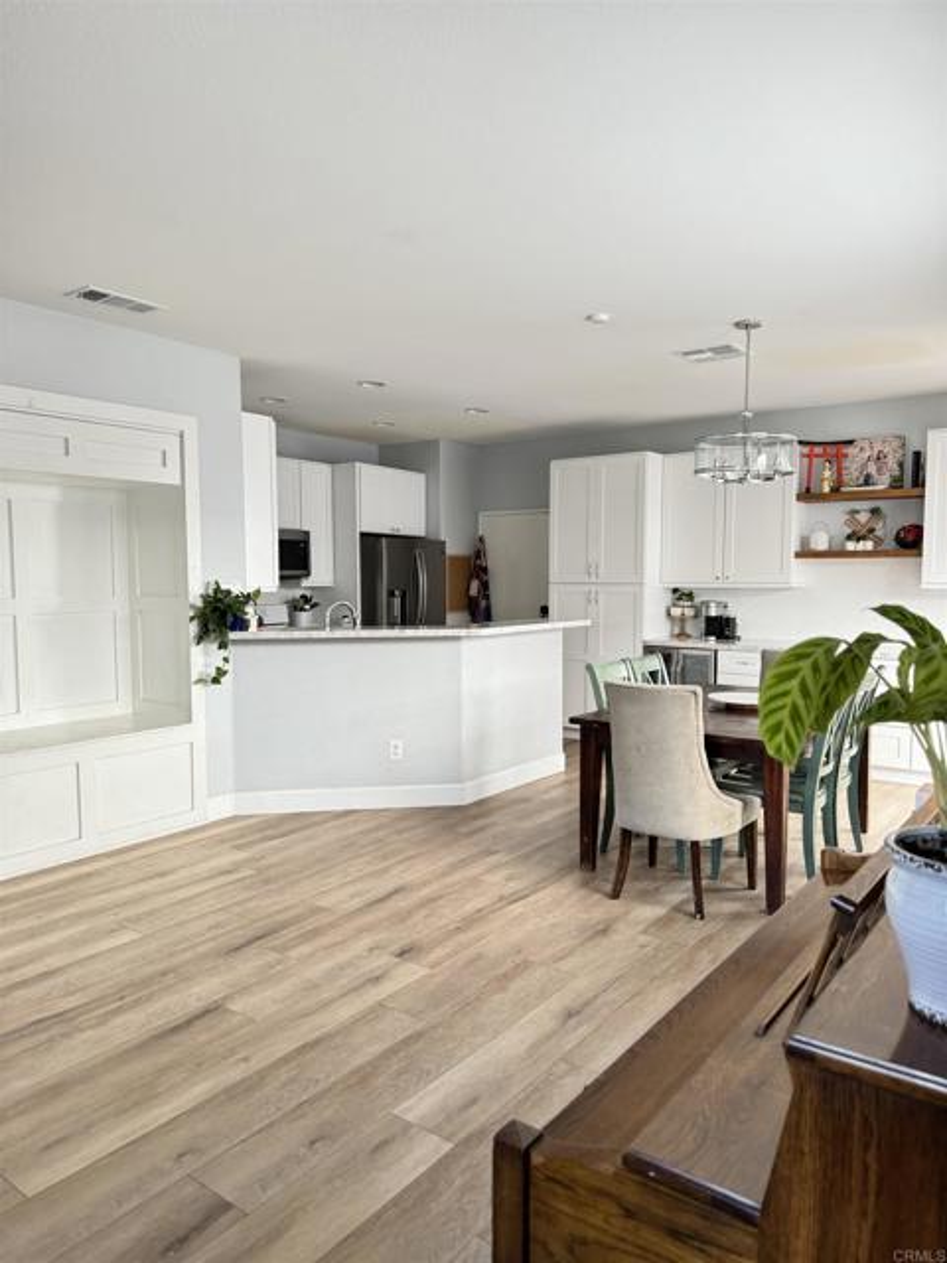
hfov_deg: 56.8
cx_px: 474
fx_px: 875
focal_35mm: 24
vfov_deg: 71.6
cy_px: 632
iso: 200
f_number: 1.78
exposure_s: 1/80
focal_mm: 6.76
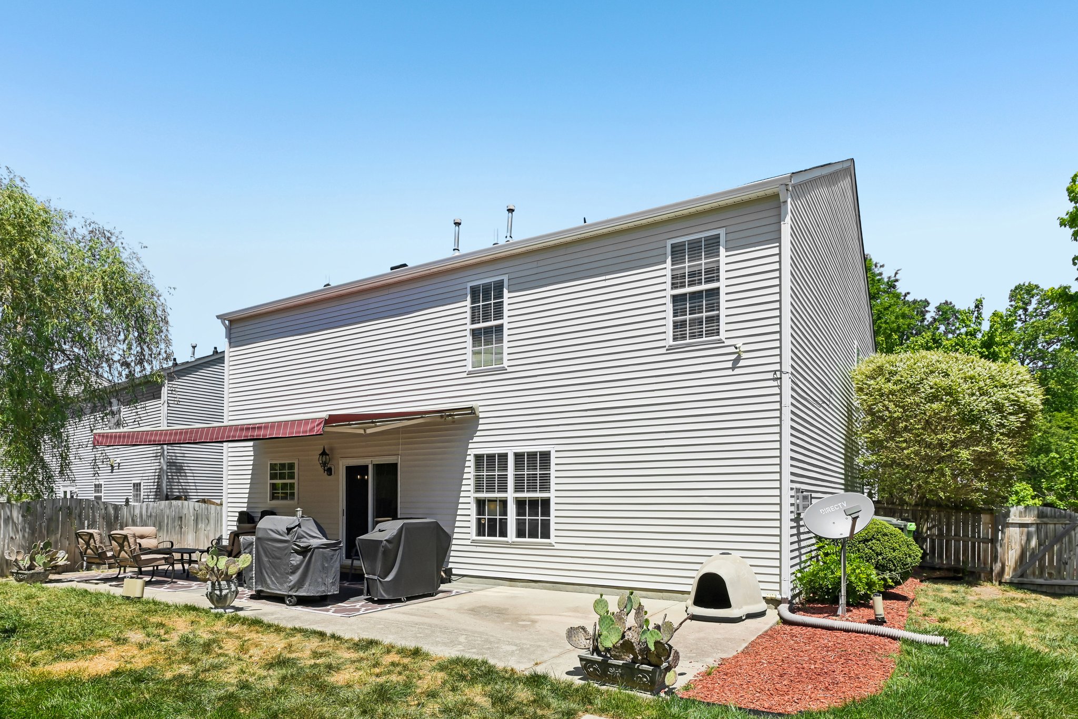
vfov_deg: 61.9
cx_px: 539
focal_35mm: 20
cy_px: 360
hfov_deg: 84.0
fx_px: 599
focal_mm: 20
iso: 200
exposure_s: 1/800
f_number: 9
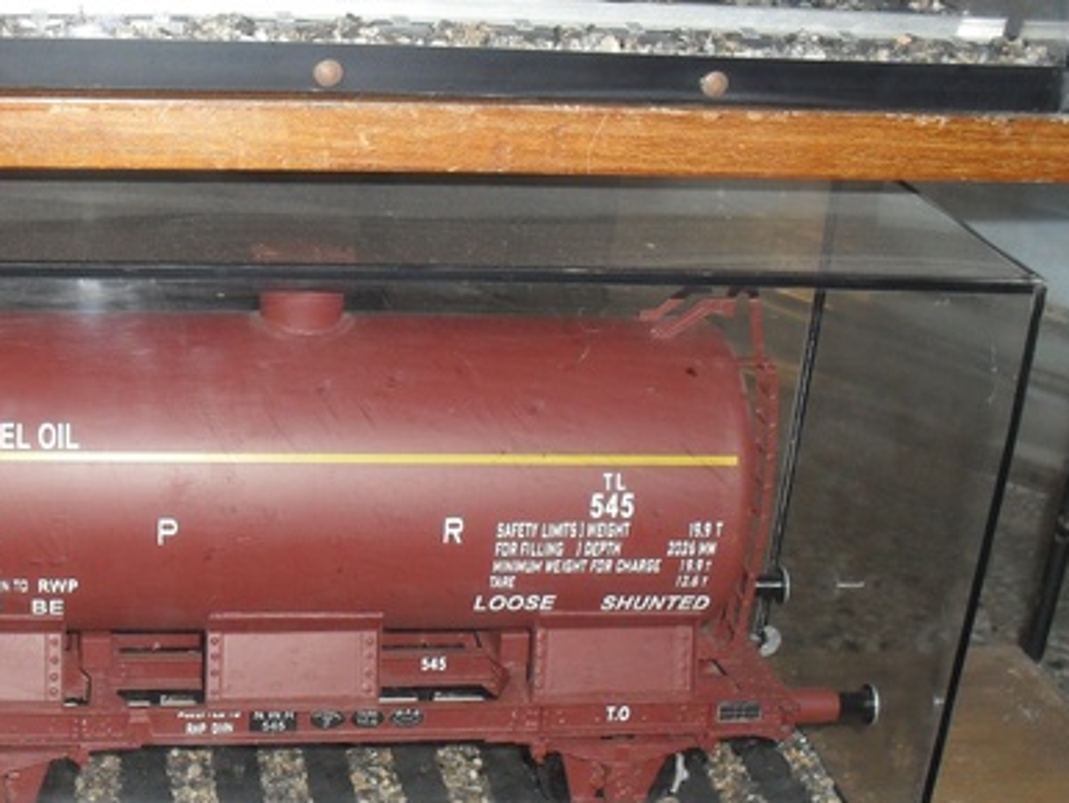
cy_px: 462
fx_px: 1792
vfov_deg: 25.2
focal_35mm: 58
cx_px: 291
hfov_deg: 32.7
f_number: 3.2
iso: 200
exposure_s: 1/45
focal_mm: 6.3
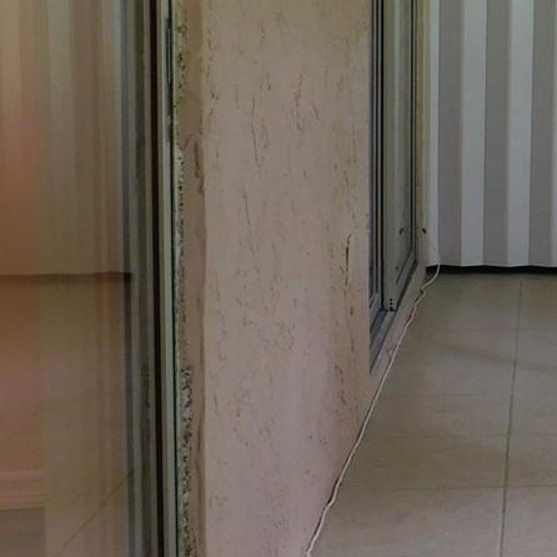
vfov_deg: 23.4
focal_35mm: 73
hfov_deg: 20.0
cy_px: 119
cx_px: 869
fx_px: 1329
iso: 125
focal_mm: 4
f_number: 3
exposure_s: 1/40
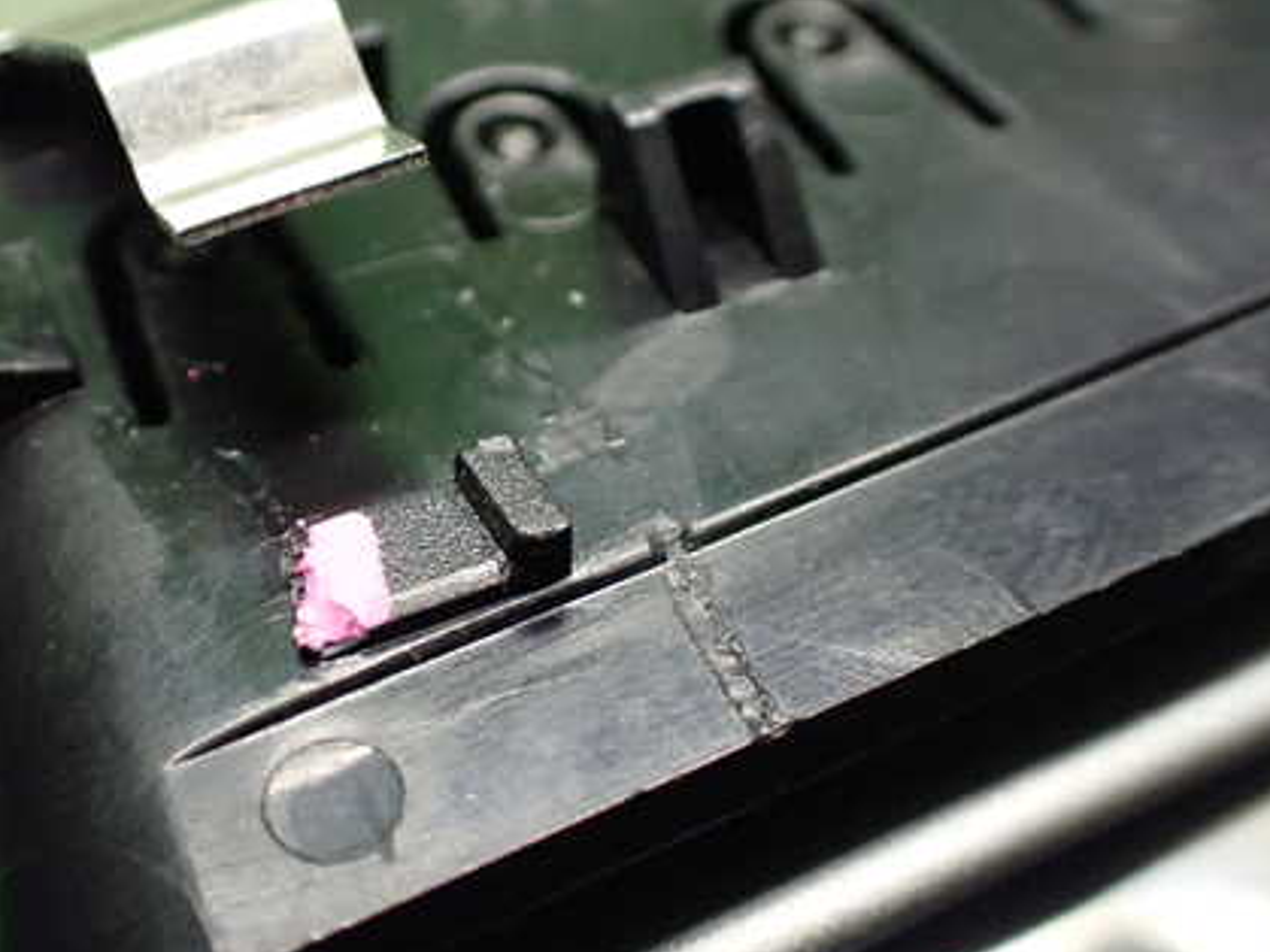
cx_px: 467
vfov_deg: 33.5
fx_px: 1577
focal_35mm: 43
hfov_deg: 43.5
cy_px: 531
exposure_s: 1/80
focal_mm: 5.4
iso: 800
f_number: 2.3
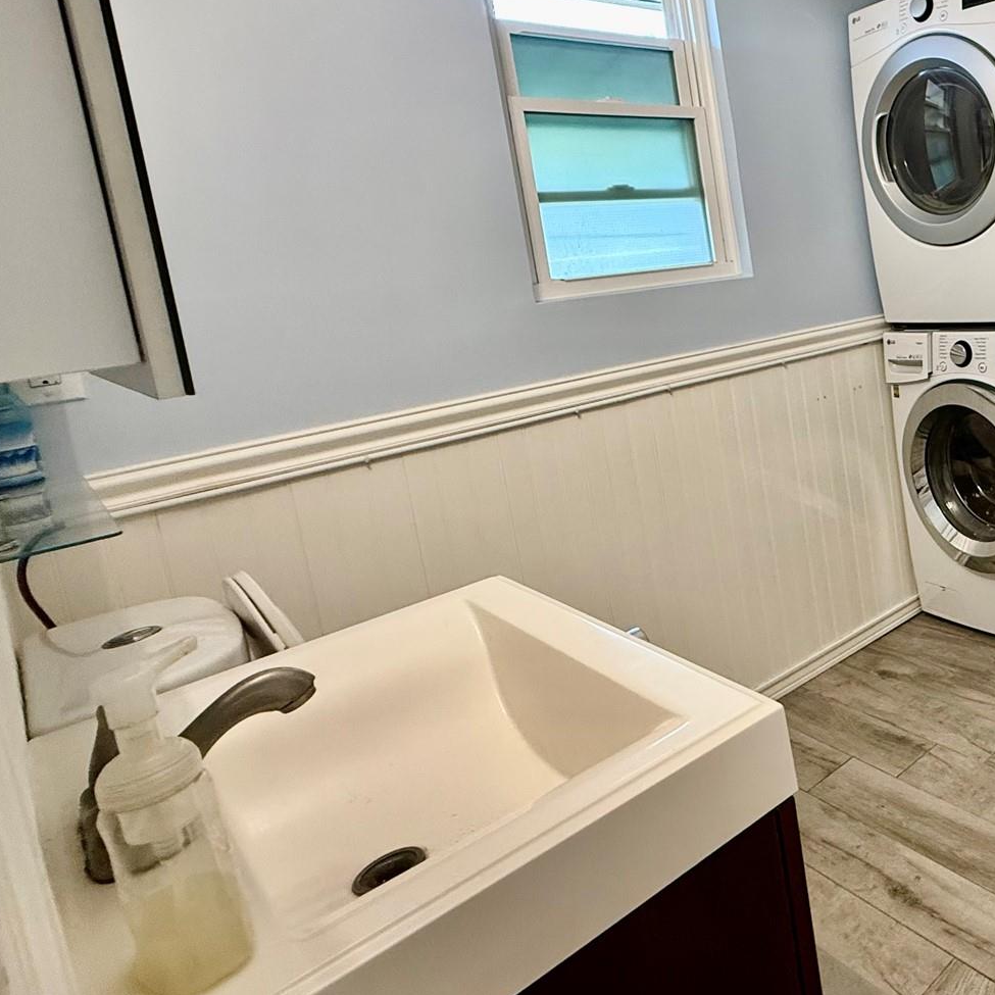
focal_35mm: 26
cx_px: 989
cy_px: 330
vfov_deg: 59.5
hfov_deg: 49.9
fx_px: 846
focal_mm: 2.22
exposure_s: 1/120
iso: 250
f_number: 2.2
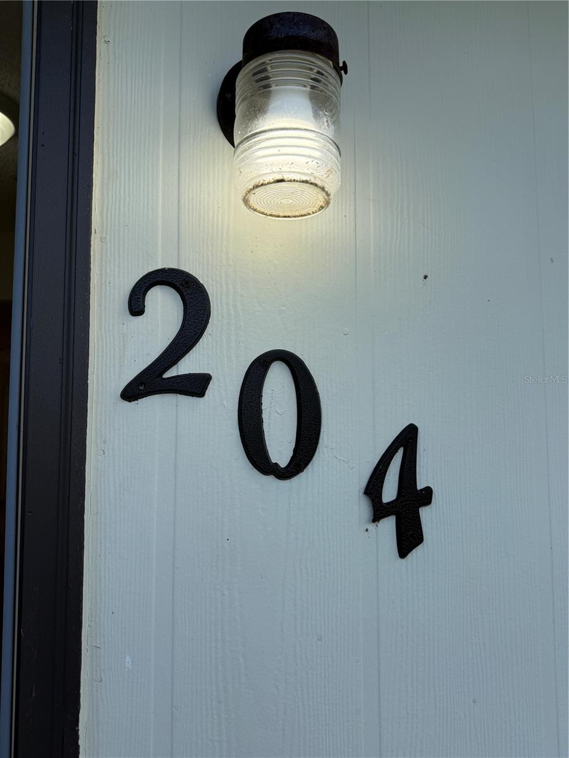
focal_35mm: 24
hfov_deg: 56.8
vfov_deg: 71.6
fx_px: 526
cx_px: 284
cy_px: 379
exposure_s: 1/3021
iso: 100
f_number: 1.78
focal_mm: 6.76
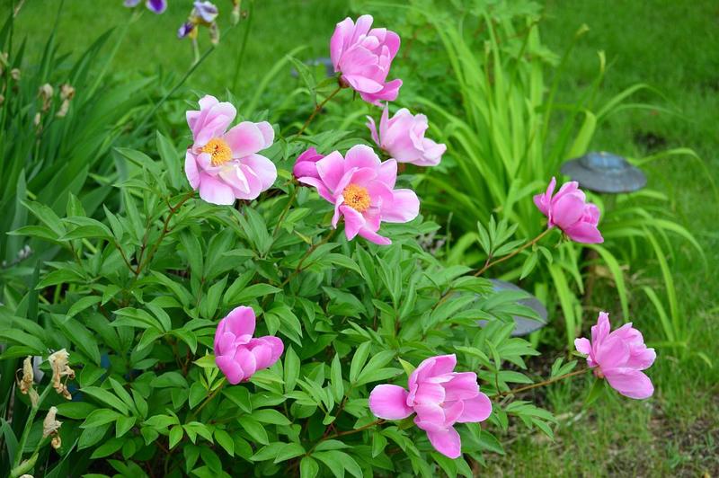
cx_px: 360
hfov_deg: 24.6
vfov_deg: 16.5
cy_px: 239
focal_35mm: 82
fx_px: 1646
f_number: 4
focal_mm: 55
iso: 100
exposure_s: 1/160
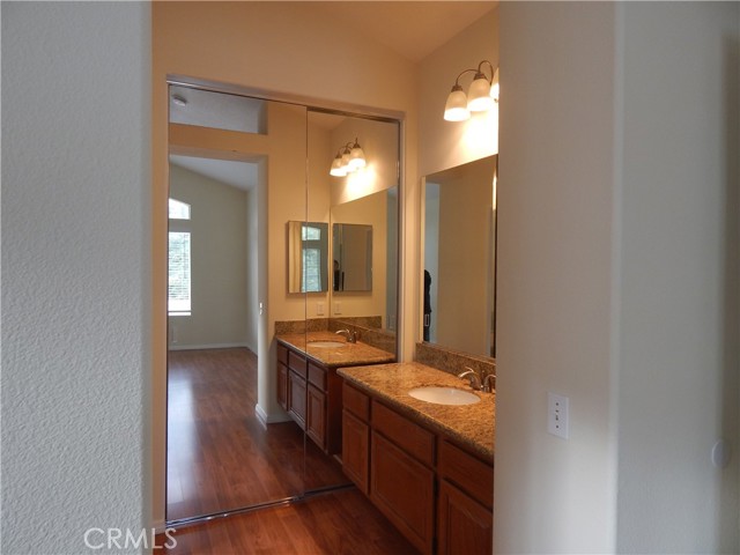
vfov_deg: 61.1
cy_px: 278
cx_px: 370
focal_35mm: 22
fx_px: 470
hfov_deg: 76.4
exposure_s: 1/30
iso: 125
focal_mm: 4
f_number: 3
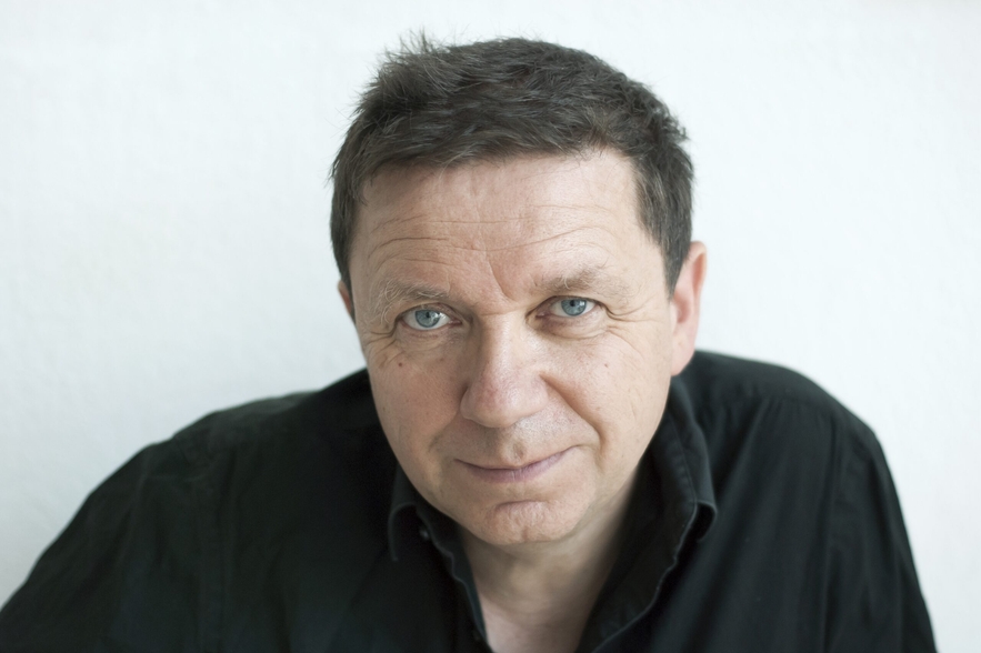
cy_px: 326
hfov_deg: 27.0
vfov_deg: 18.2
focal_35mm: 75
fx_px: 2043
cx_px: 490
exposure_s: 1/160
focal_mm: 50
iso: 400
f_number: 2.2
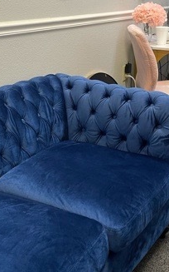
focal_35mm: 54
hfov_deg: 23.9
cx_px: 74
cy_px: 106
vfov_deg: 37.4
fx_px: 398
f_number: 1.6
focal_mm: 4.2
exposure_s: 1/60
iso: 160
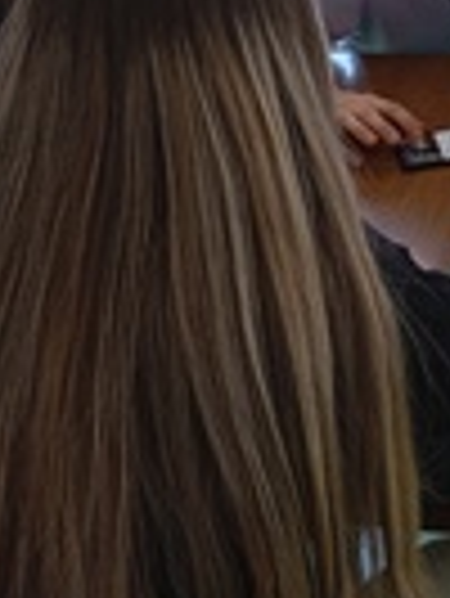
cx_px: 547
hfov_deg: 18.4
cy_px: 72
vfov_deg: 25.0
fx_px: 1315
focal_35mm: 76
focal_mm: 4.27
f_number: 1.8
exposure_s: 1/33.3
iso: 526
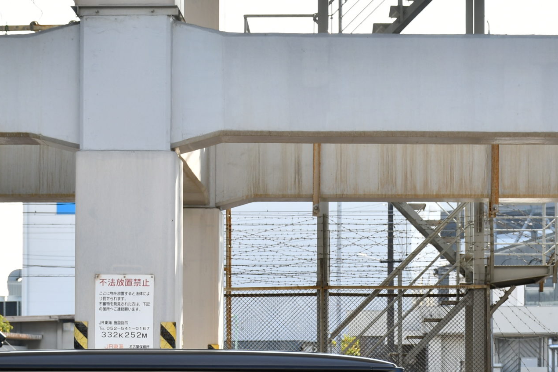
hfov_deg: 16.1
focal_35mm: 127
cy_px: 361
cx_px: 307
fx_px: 1969
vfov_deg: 10.7
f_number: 5.6
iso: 125
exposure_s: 1/125
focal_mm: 42
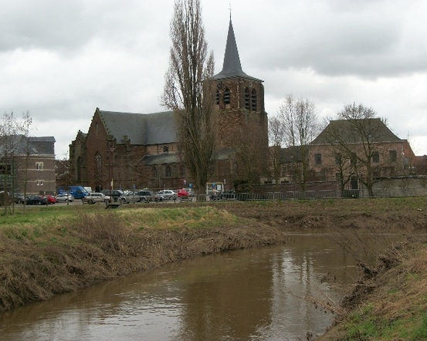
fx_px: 670
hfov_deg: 35.4
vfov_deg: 28.6
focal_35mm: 53
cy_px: 169
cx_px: 219
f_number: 3.6
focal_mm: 8.8
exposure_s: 1/400
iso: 80
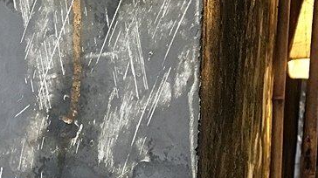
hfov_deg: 23.7
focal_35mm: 89
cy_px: 285
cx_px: 80
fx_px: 750
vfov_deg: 12.7
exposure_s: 1/30
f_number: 2.2
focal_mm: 4.15
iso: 160
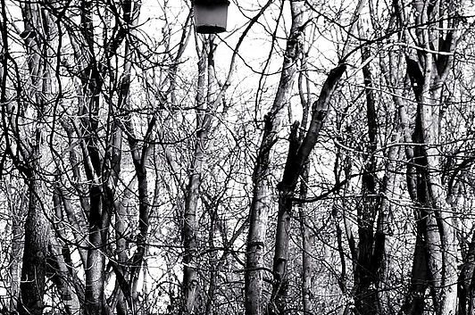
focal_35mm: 169
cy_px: 475
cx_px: 56
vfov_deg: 7.9
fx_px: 2230
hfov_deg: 12.1
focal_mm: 25
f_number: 5.6
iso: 100
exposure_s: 1/200
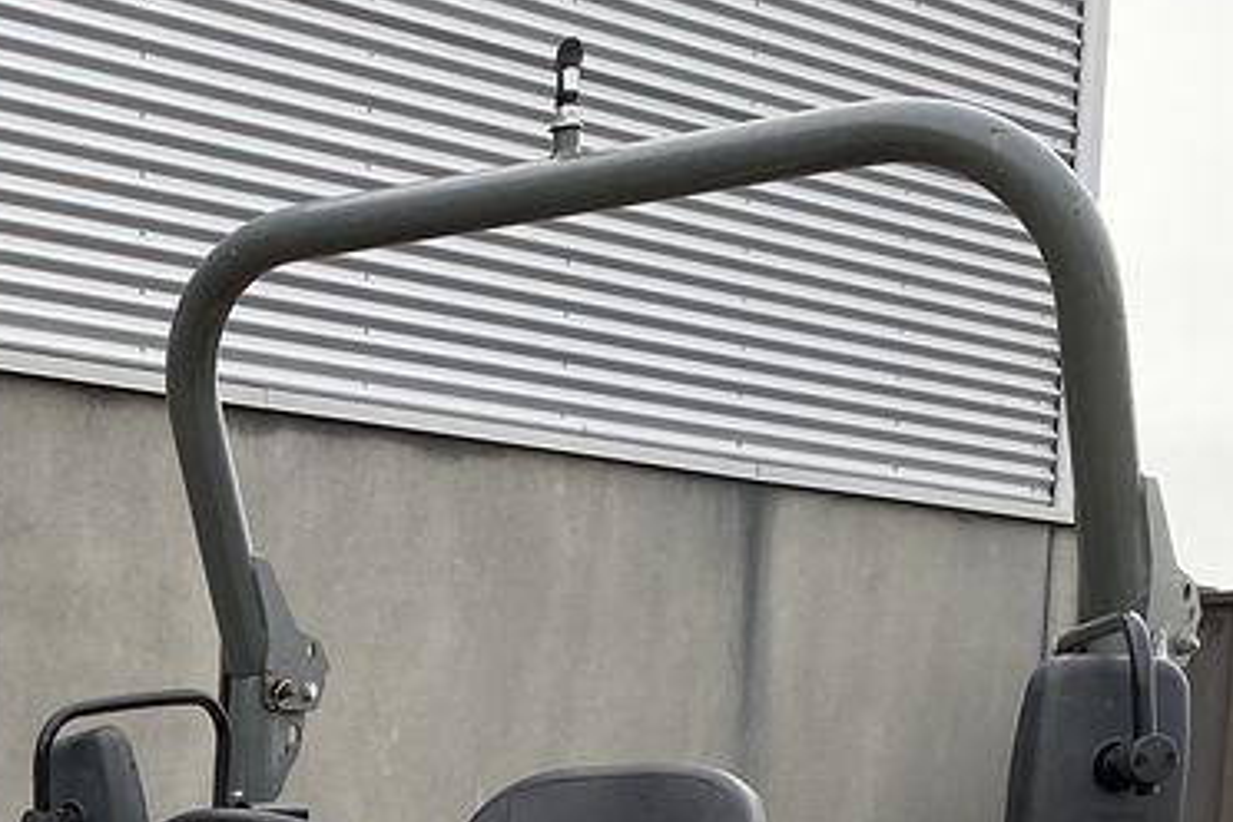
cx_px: -368
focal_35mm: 93
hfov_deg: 20.1
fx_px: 3185
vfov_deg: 13.1
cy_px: 1545
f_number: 1.8
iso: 32
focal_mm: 4.25
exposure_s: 1/292
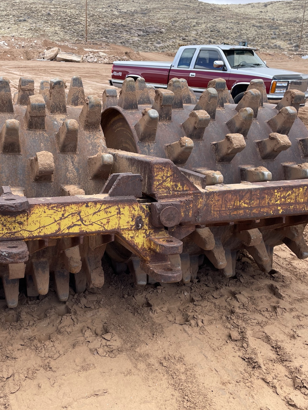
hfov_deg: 39.8
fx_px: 415
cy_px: 205
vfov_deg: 52.6
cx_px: 86
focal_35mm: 35
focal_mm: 4.2
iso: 32
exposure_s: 1/606
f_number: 1.6
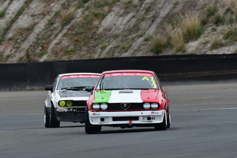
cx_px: 118
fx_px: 4939
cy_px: 79
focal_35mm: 750
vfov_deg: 1.8
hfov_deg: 2.7
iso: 500
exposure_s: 1/640
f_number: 10
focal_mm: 500
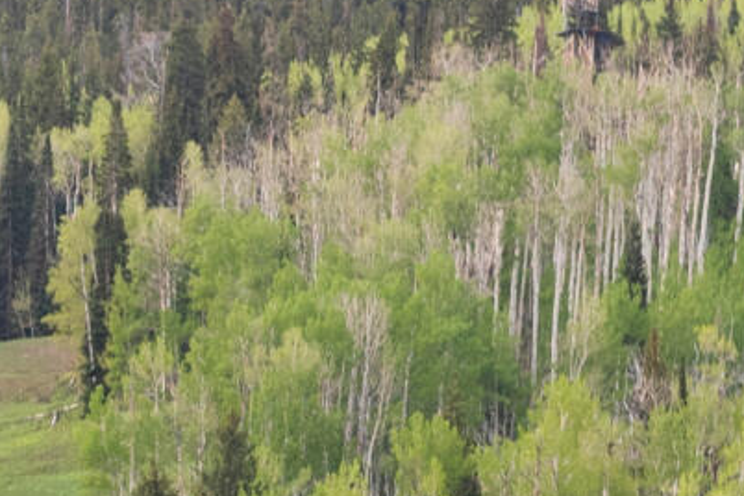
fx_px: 15127
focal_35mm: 732
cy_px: 1085
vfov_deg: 1.9
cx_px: -1062
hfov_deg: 2.8
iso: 400
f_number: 5.6
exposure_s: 1/640
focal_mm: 98
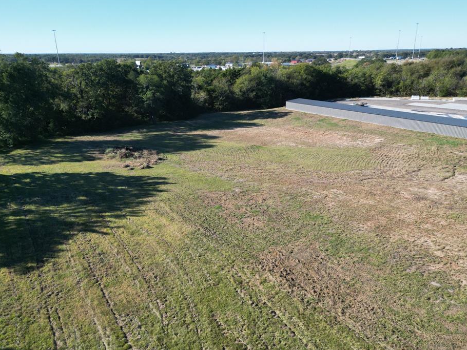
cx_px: 247
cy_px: 186
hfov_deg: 65.3
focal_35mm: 27
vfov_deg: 51.3
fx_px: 364
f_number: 1.7
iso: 150
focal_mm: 6.72
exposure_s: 1/2000
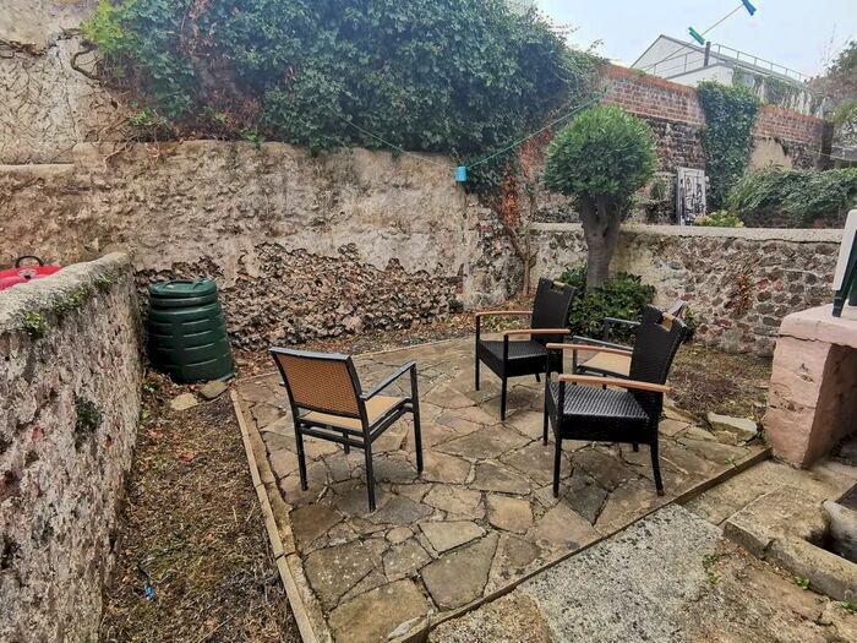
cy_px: 322
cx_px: 428
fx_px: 421
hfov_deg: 91.0
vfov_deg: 74.7
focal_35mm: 17
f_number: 2.2
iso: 50
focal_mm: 2.26
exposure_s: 1/99.9
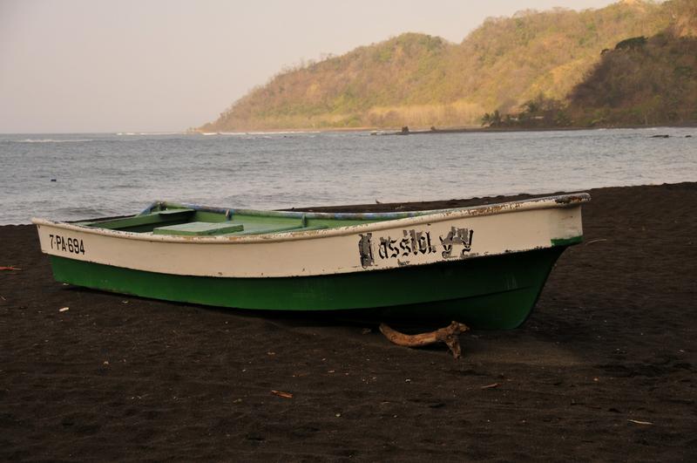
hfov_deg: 28.1
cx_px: 348
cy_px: 232
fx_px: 1392
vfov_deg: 18.9
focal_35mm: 72
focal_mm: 48
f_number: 4.5
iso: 400
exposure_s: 1/2000
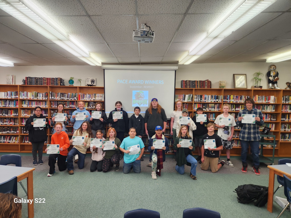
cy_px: 109
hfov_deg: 73.9
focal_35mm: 23
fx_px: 193
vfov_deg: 58.9
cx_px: 146
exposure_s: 1/120
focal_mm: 5.4
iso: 160
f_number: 1.8
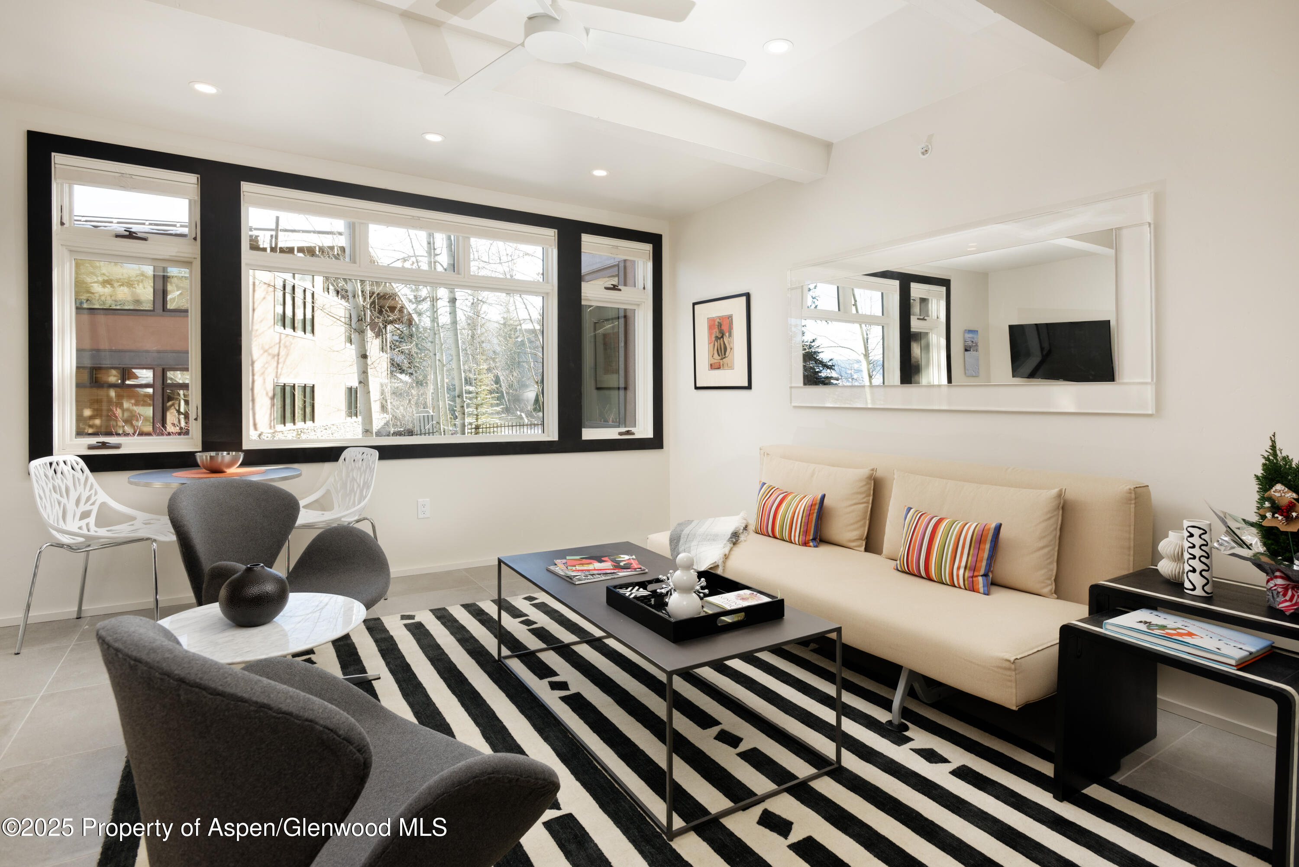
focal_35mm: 19
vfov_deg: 64.6
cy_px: 434
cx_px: 650
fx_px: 686
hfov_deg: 86.9
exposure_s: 1/80
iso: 400
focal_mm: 19
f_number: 8
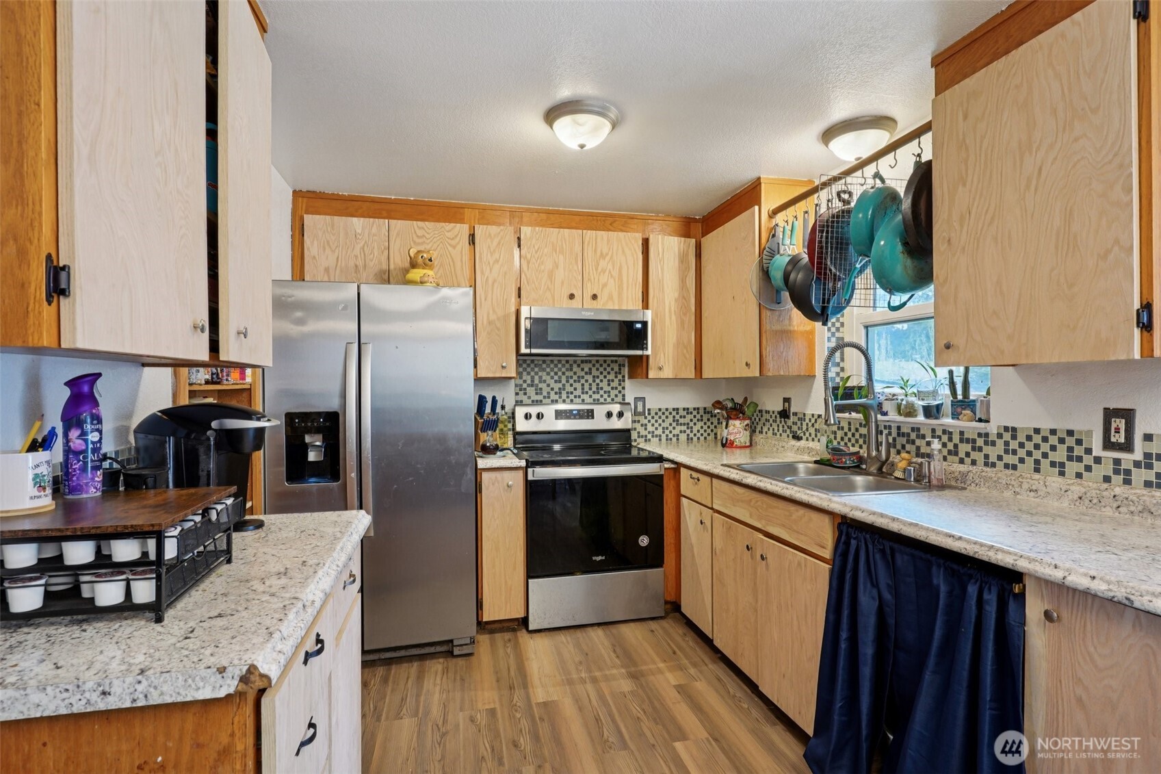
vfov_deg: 70.4
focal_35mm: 17
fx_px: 548
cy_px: 387
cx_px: 580
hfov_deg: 93.3
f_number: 8
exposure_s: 1/3.33
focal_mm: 17
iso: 400
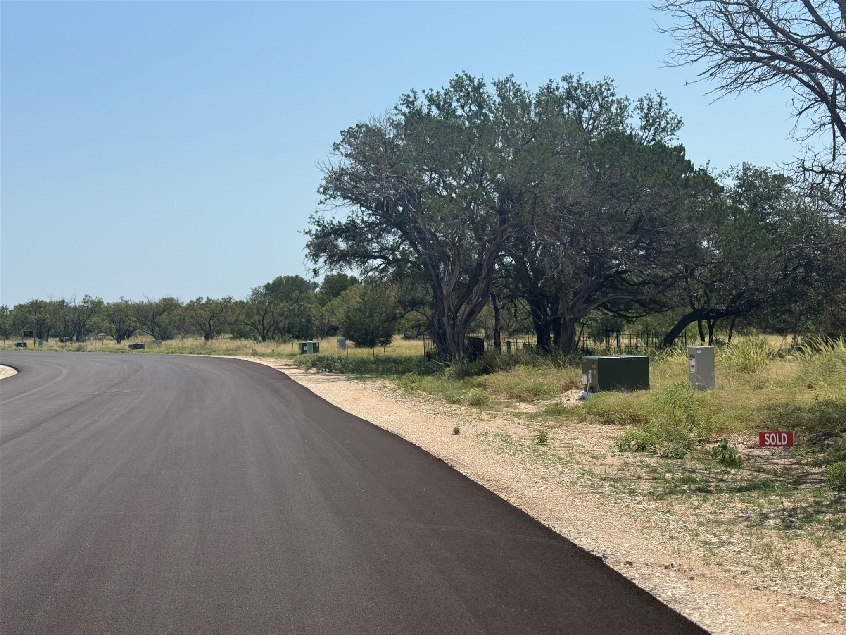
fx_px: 1173
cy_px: 318
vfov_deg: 30.3
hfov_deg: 39.7
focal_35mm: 48
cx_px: 423
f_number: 1.78
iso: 64
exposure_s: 1/6536
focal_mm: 6.76
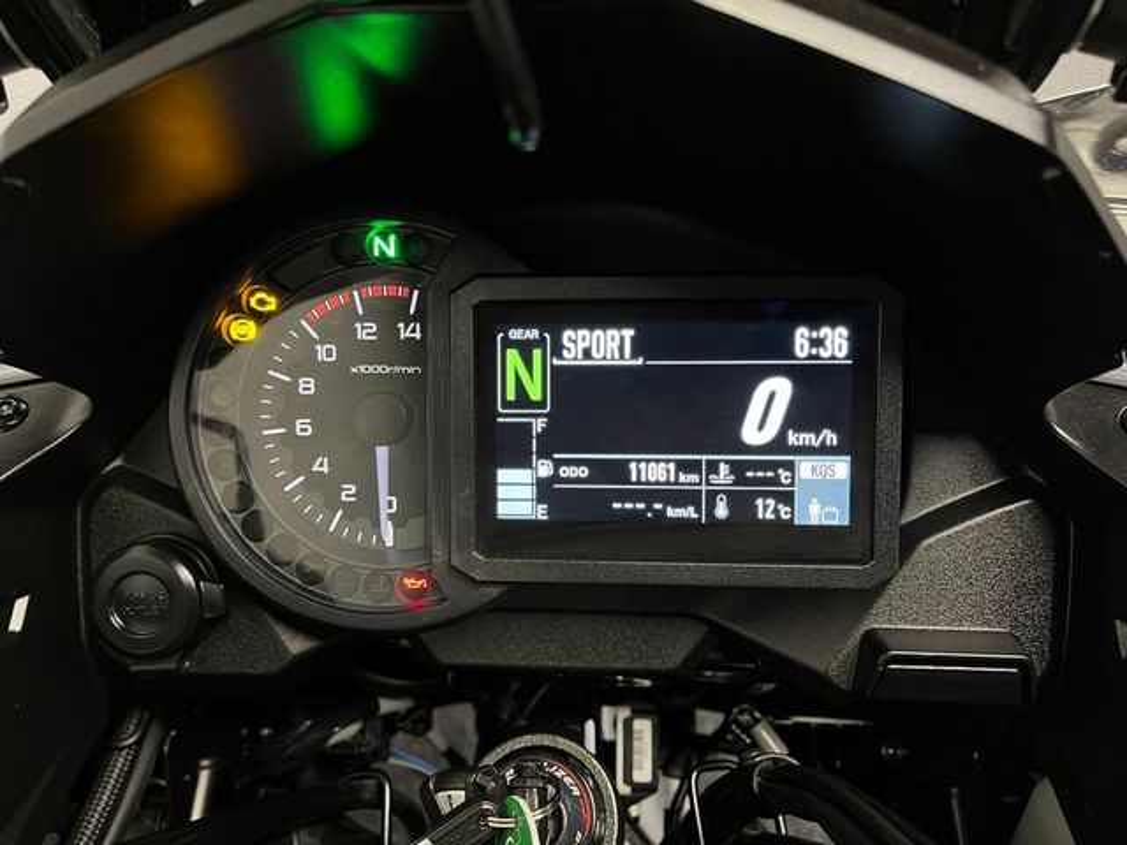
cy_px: 422
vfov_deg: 53.1
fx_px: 846
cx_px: 564
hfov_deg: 67.3
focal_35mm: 26
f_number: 1.6
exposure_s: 1/49
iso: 250
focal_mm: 5.1
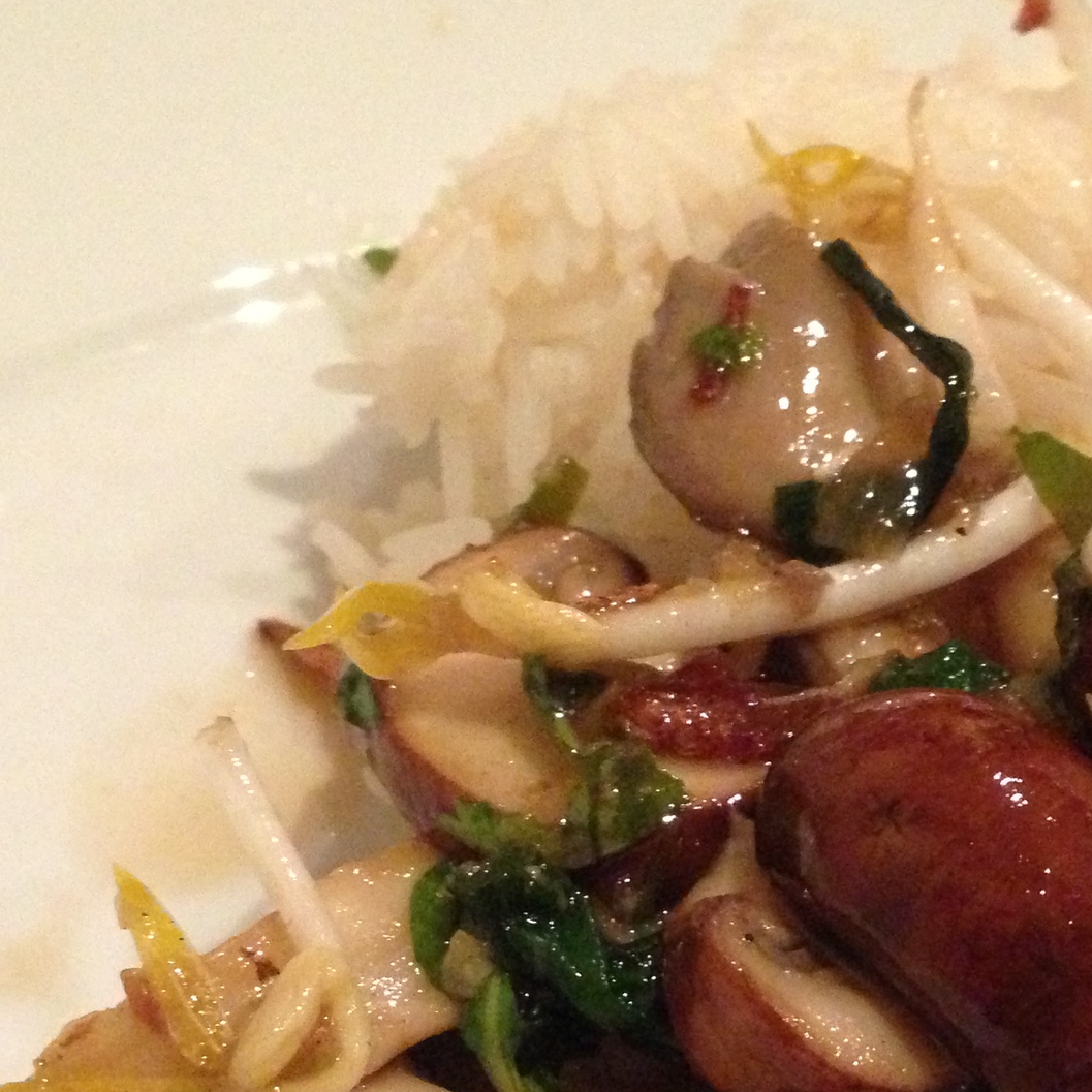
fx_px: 2463
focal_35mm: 69
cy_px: 781
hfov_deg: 24.6
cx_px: 852
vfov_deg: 24.8
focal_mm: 4.13
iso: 800
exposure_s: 1/15
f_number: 2.4
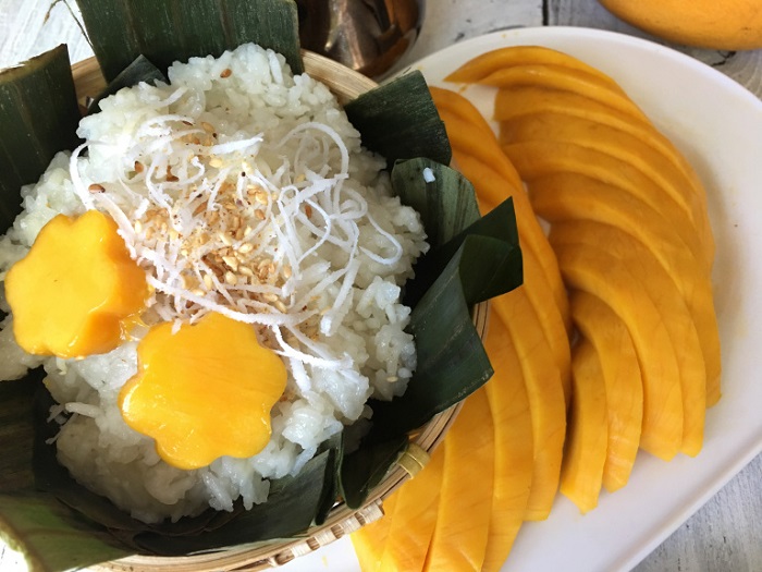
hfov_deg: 61.7
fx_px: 638
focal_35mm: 29
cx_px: 381
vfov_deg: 48.2
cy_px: 286
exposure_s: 1/15
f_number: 2.2
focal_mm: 4.15
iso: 50
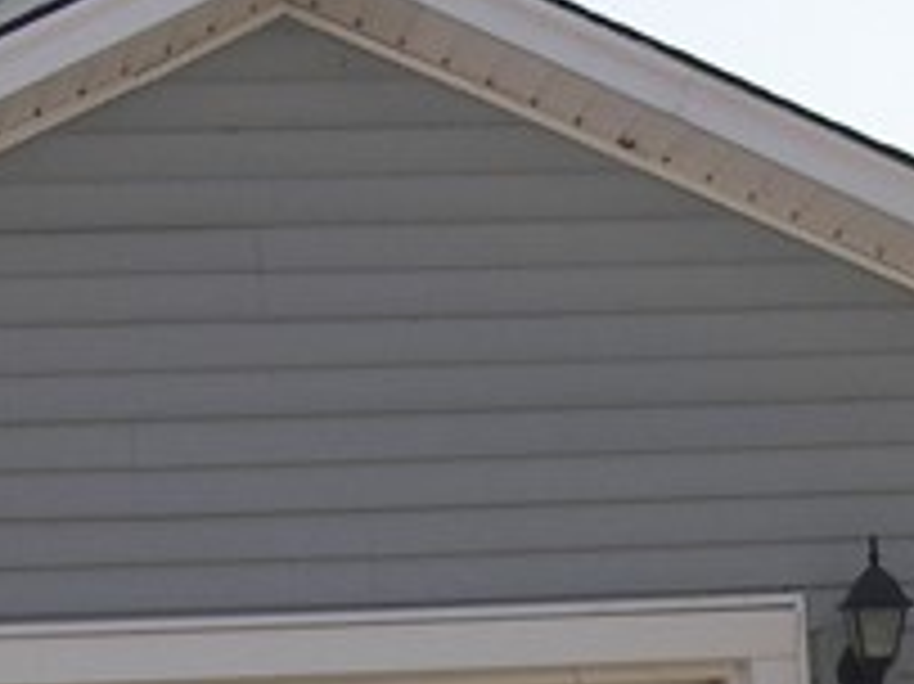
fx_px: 5067
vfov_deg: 7.3
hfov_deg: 10.2
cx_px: 923
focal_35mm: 192
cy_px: 1548
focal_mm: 8
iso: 50
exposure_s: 1/800
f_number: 3.2
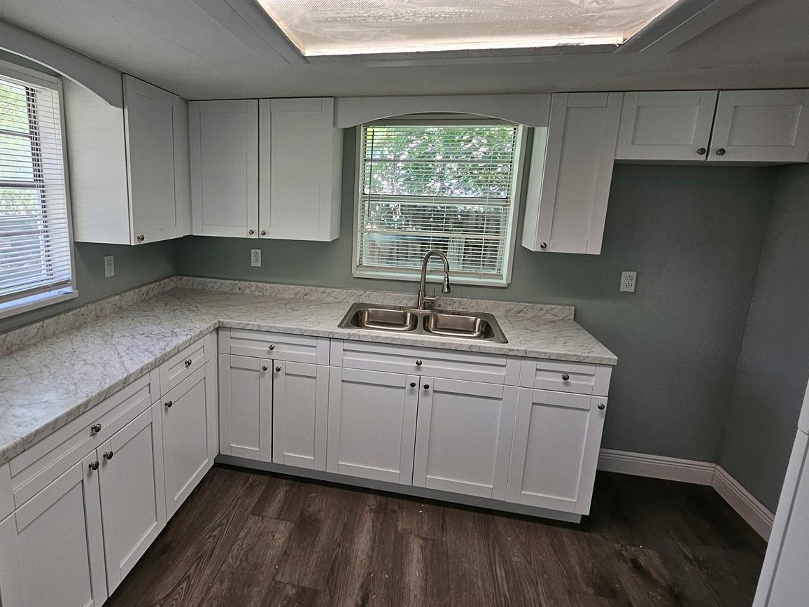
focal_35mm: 18
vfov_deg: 71.5
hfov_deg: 86.7
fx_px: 421
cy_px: 284
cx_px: 326
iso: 50
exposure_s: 1/60
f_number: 2.2
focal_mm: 1.7
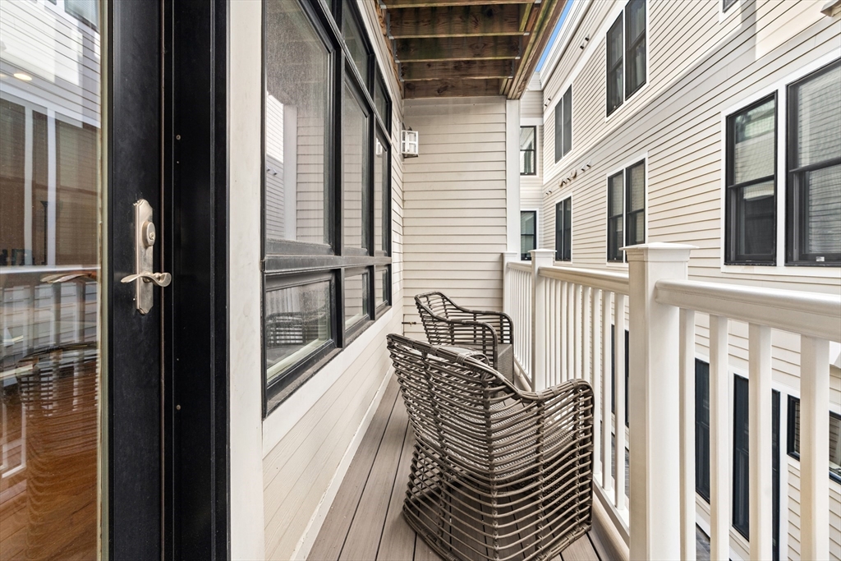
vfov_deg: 73.8
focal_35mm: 16
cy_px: 280
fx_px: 374
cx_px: 420
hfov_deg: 96.7
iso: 320
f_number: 7.1
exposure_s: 1/80
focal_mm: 16
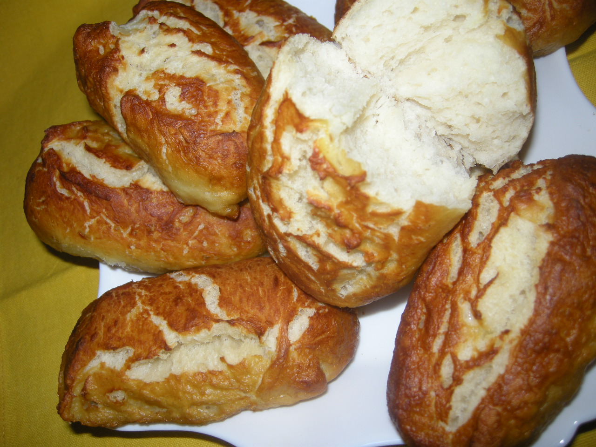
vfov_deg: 40.7
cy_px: 224
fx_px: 603
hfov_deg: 52.6
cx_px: 298
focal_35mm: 35
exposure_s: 1/60
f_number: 2.7
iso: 64
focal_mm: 7.5
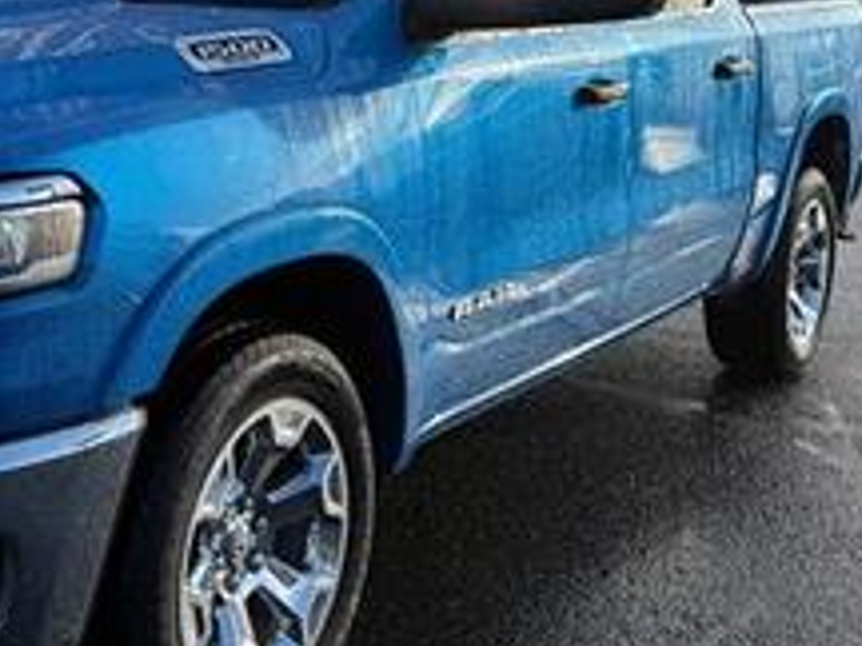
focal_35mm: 56
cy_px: 175
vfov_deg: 25.8
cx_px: 100
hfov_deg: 32.8
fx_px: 1394
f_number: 1.78
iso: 80
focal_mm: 6.76
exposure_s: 1/2703
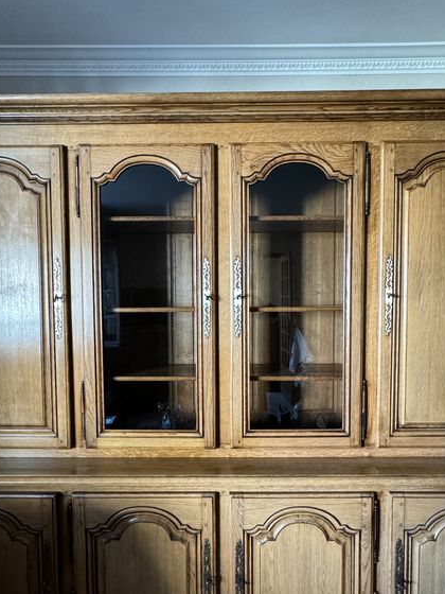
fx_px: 429
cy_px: 324
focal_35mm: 25
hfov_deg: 54.9
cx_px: 229
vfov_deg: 69.3
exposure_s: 1/60
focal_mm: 2.22
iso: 640
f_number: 2.2
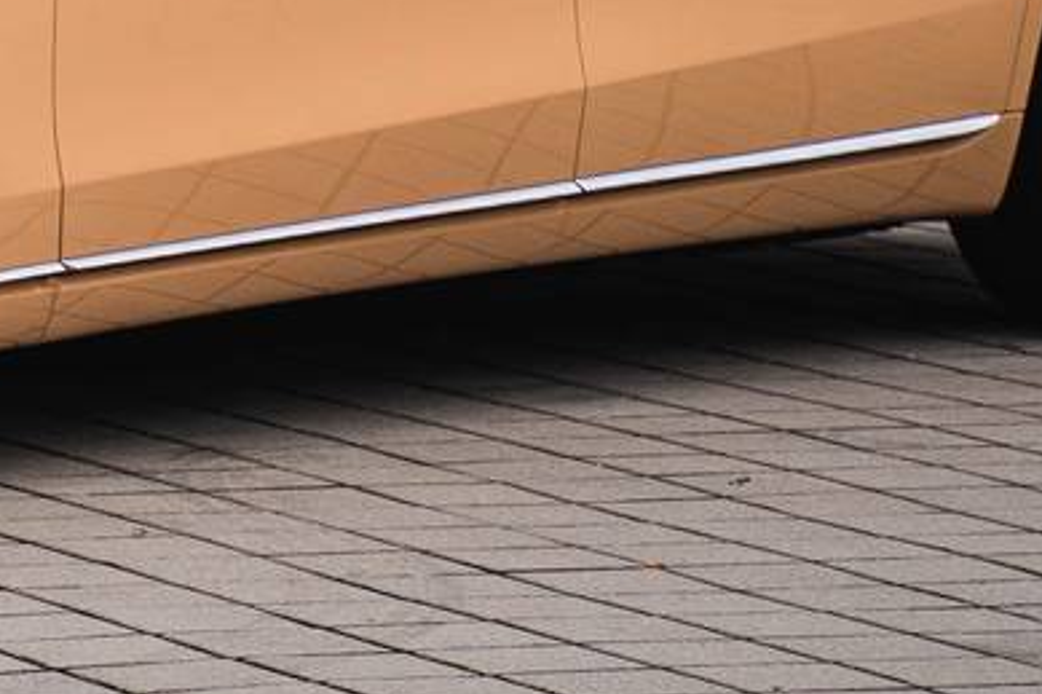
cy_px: -986
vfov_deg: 4.1
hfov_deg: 6.1
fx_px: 9576
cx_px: -667
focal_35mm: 331
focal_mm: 67
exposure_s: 1/200
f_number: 4.5
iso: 320
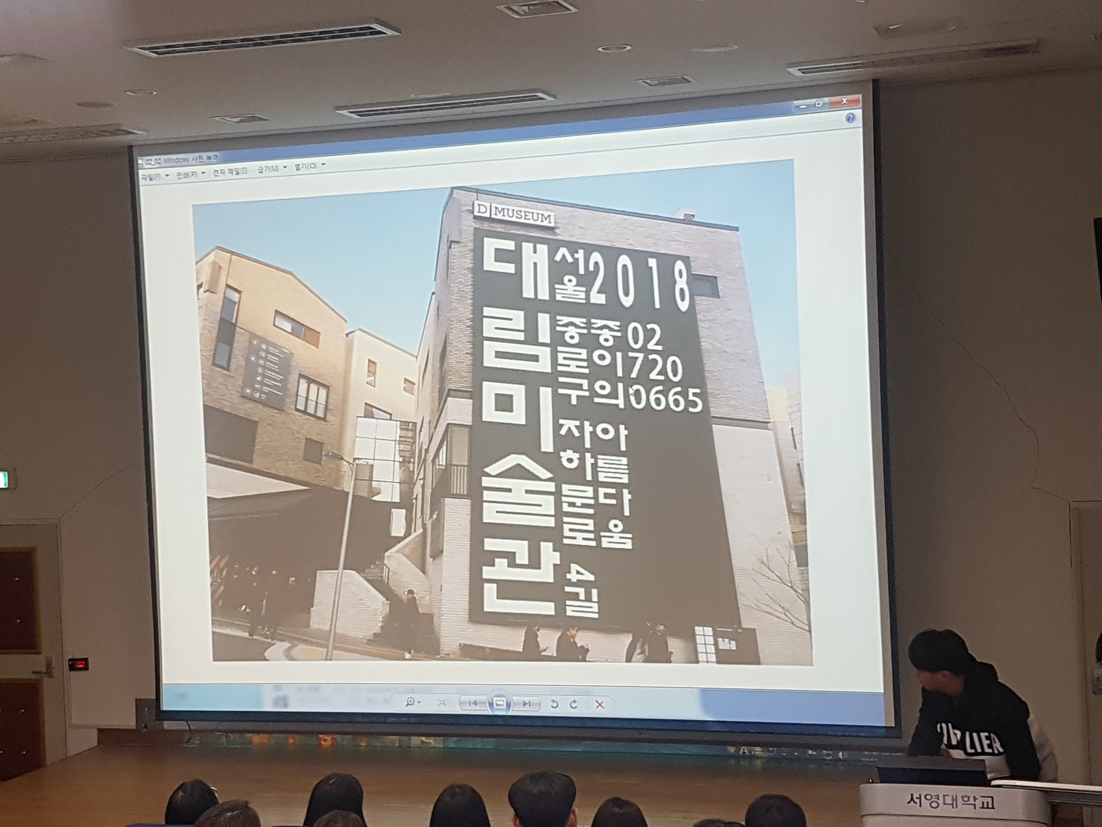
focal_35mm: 26
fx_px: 828
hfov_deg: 67.3
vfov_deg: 53.1
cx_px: 551
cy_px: 414
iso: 125
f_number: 1.7
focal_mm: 4.2
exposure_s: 1/60
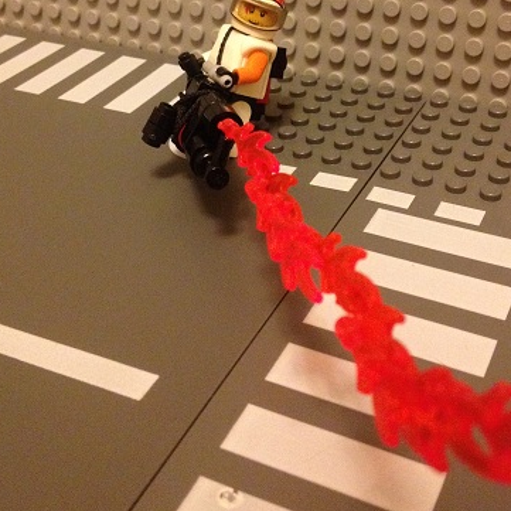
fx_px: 935
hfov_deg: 30.5
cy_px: 120
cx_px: 275
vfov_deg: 30.0
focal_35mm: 56
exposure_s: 1/15
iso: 400
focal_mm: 4.28
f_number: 2.4
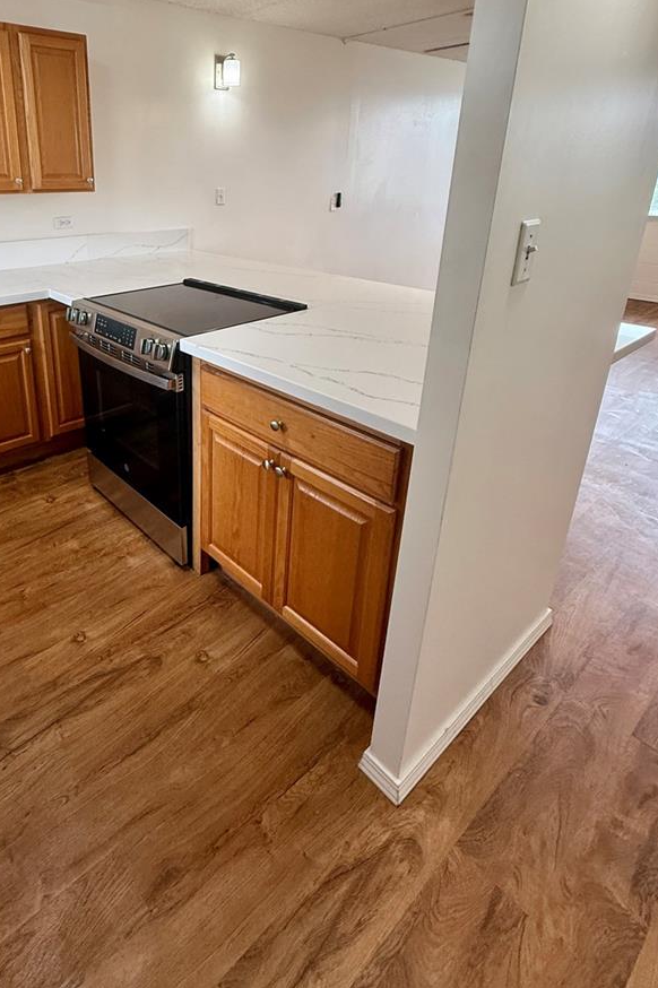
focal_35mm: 20
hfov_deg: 59.5
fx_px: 549
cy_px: 348
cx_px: 189
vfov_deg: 81.8
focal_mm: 2.22
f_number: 2.2
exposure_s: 1/120
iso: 200
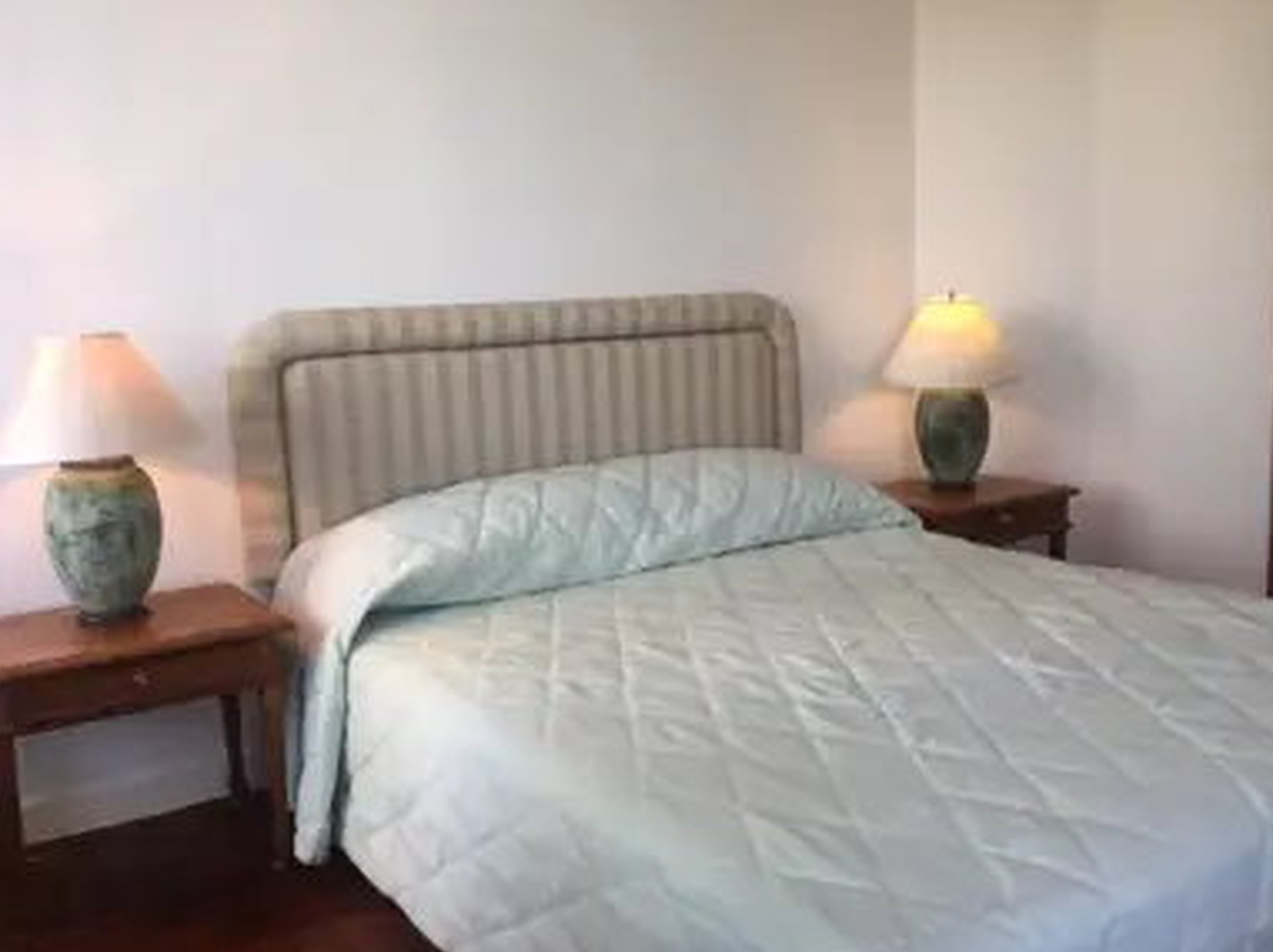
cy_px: 499
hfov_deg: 56.9
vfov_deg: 44.1
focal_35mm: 32
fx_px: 1176
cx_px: 648
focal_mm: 4.15
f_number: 2.2
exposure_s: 1/100
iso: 40
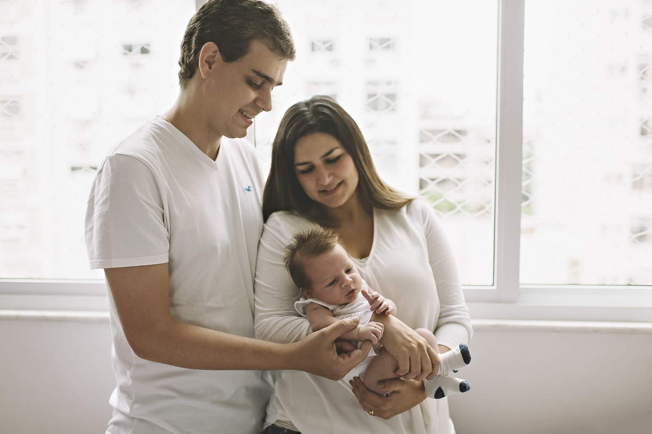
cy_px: 217
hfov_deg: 54.5
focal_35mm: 35
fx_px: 633
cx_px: 326
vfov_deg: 37.8
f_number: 2.2
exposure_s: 1/250
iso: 640
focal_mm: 35
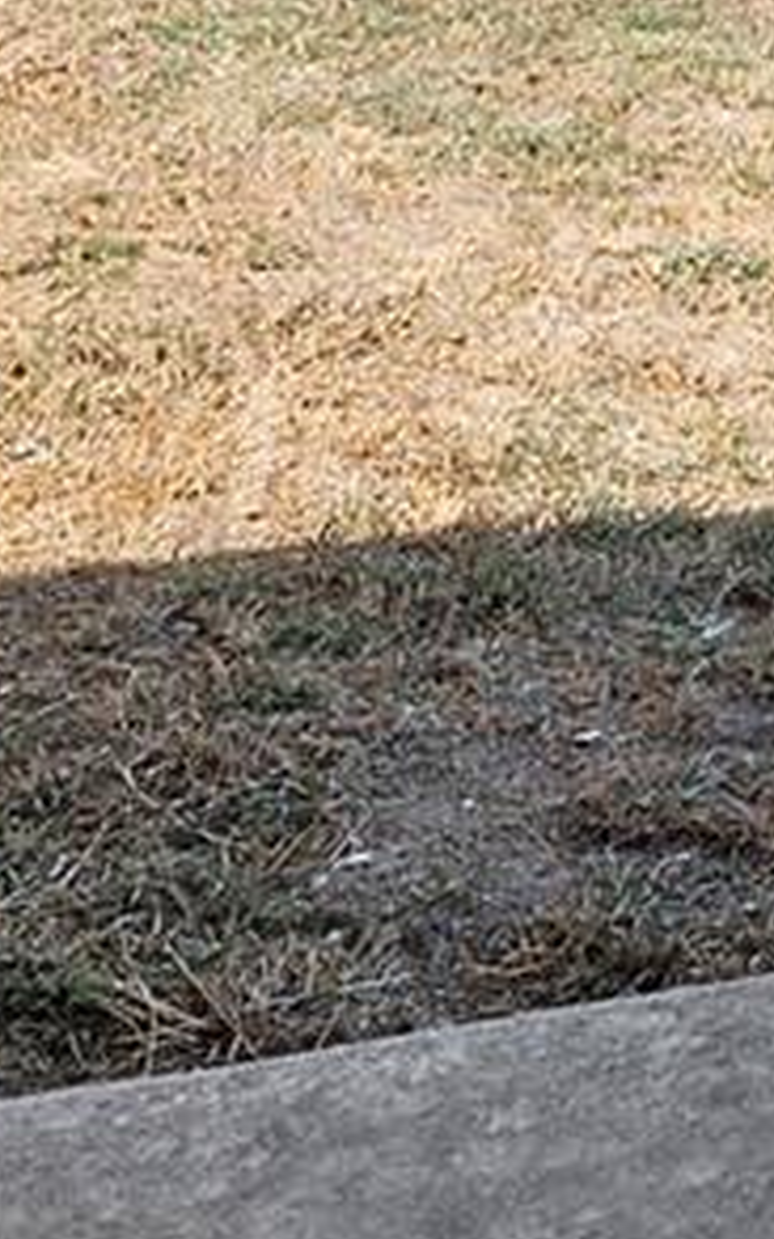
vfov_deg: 17.6
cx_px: 1358
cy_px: -577
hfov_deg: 11.4
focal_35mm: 107
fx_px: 3613
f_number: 9
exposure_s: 1/1000
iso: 100
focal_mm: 10
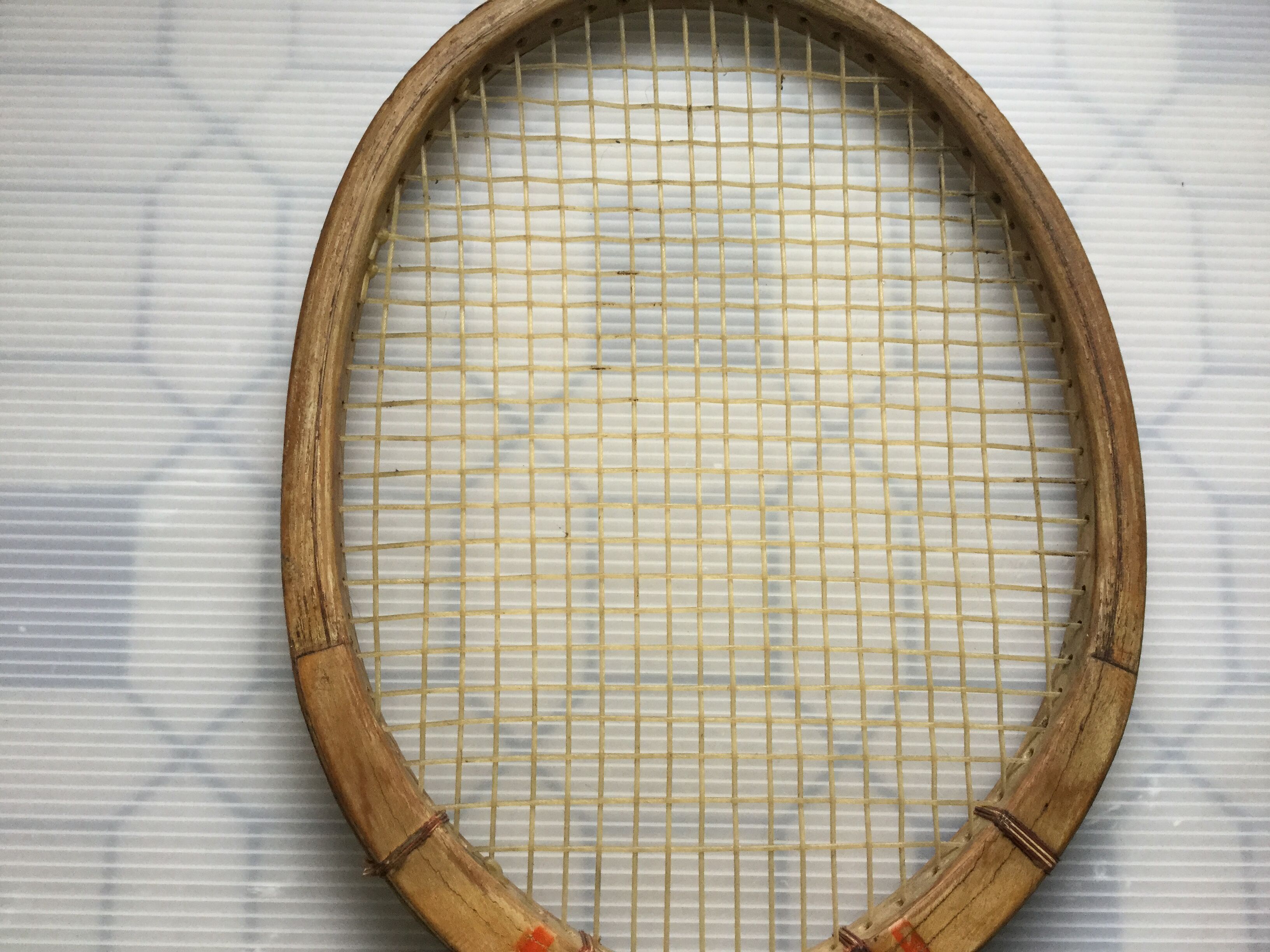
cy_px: 476
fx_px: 1137
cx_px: 635
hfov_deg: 58.4
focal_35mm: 31
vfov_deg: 45.4
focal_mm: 3.3
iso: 80
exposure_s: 1/33
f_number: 2.4
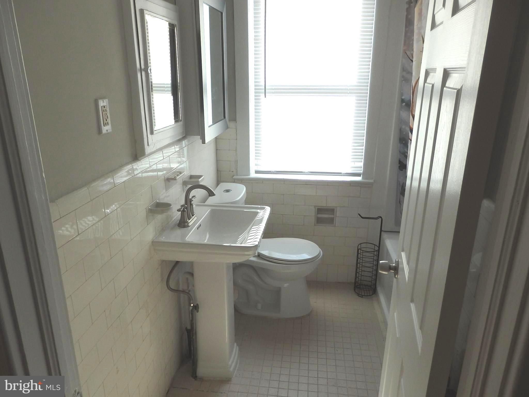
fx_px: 382
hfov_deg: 69.4
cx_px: 264
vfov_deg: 54.9
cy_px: 198
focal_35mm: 25
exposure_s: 1/640
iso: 125
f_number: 3
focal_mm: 4.5
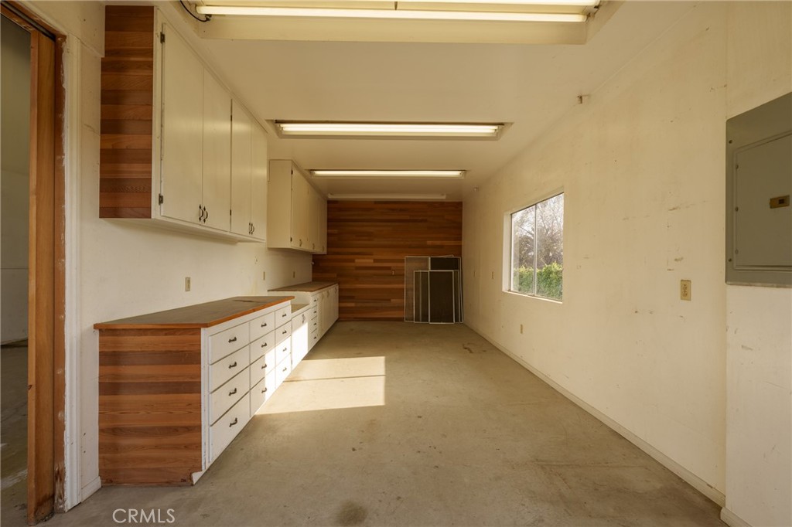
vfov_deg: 73.0
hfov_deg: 96.0
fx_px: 356
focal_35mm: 16
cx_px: 396
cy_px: 264
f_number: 11
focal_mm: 16.2
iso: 400
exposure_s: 1/125
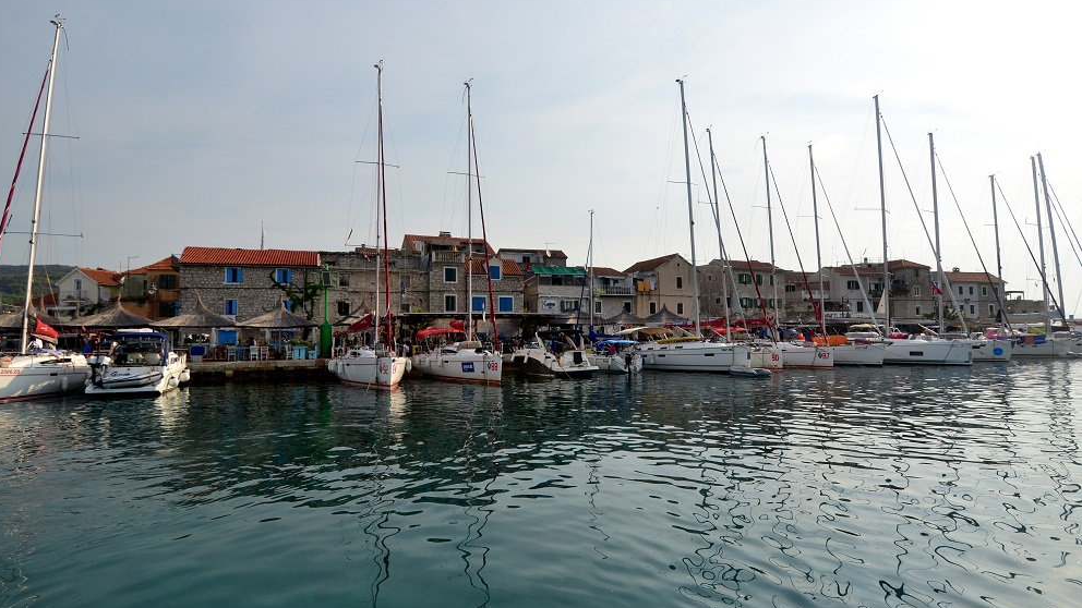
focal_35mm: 21
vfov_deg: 54.6
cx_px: 538
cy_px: 283
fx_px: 589
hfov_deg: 85.1
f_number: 5.6
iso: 400
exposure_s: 1/3200
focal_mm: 13
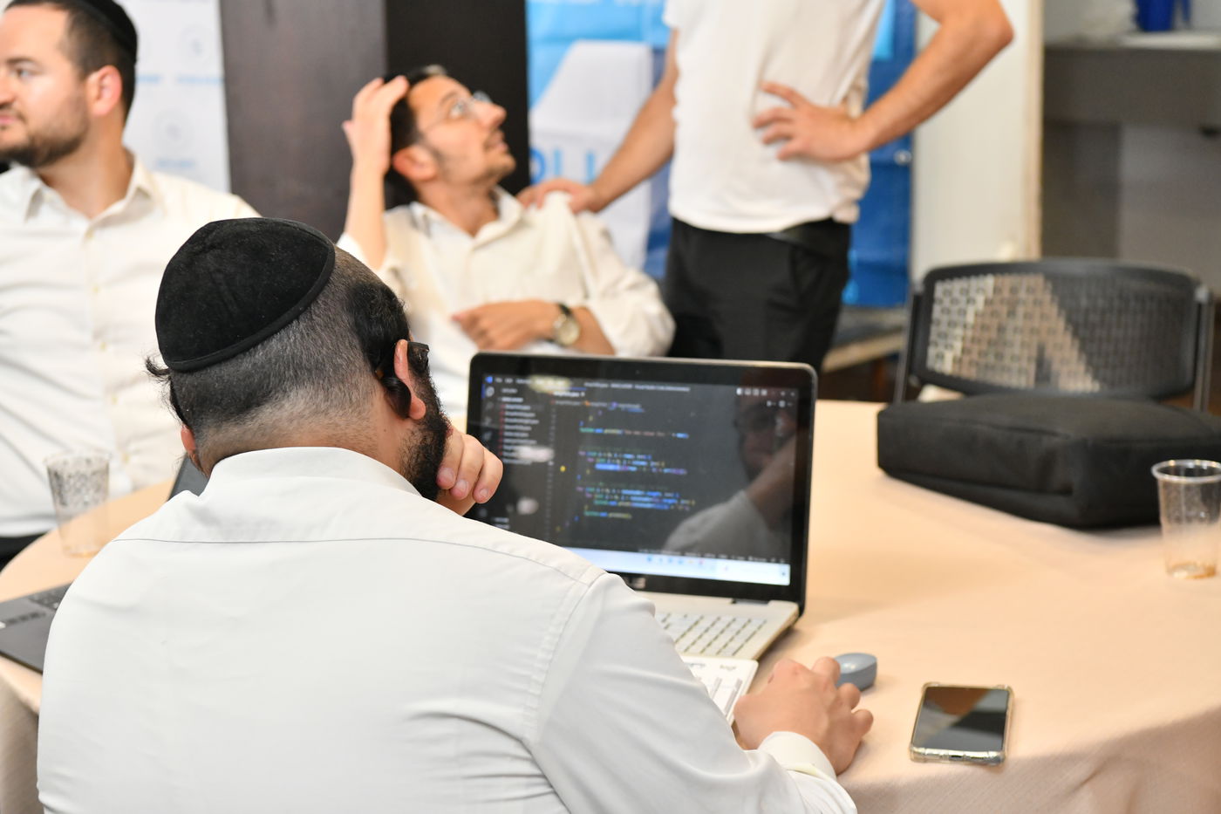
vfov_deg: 19.5
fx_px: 2374
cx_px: 610
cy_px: 407
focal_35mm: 70
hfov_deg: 28.8
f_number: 5.6
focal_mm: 70
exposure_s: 1/200
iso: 2500
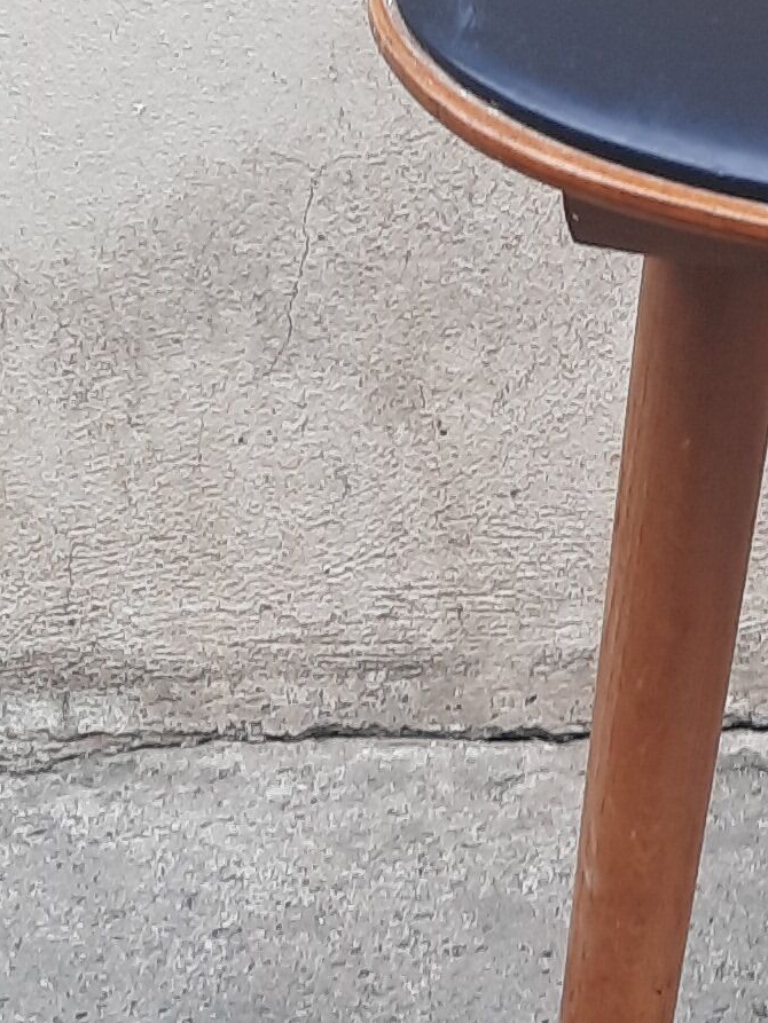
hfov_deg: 12.5
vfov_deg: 17.2
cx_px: 1204
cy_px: 30
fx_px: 3312
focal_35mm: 112
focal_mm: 4.6
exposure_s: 1/125
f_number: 2
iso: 32
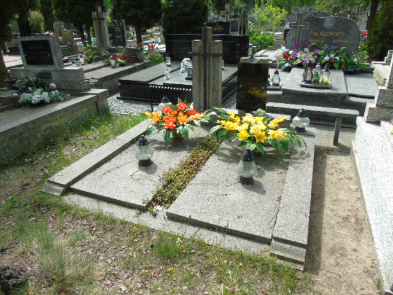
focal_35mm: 25
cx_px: 196
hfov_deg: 69.4
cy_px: 148
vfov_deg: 54.9
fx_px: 284
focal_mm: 4.4
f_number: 3.4
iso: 80
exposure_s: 1/320
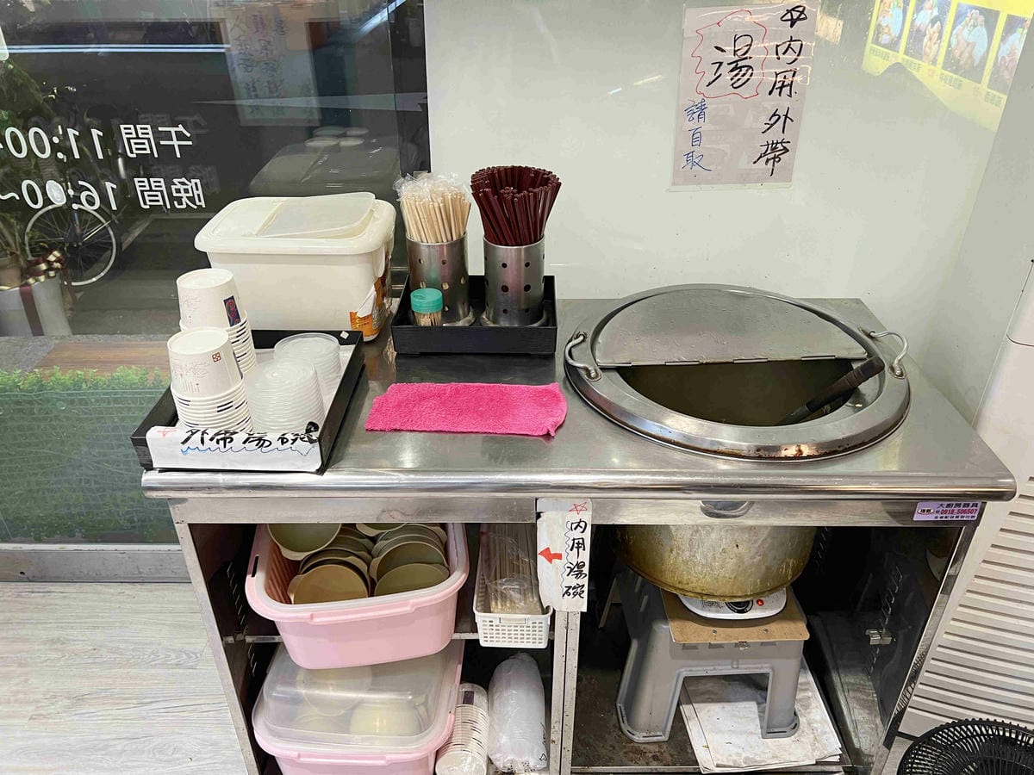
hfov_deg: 67.3
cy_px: 388
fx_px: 777
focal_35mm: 26
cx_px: 517
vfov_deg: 53.1
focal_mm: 5.7
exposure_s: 1/60
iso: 100
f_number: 1.5
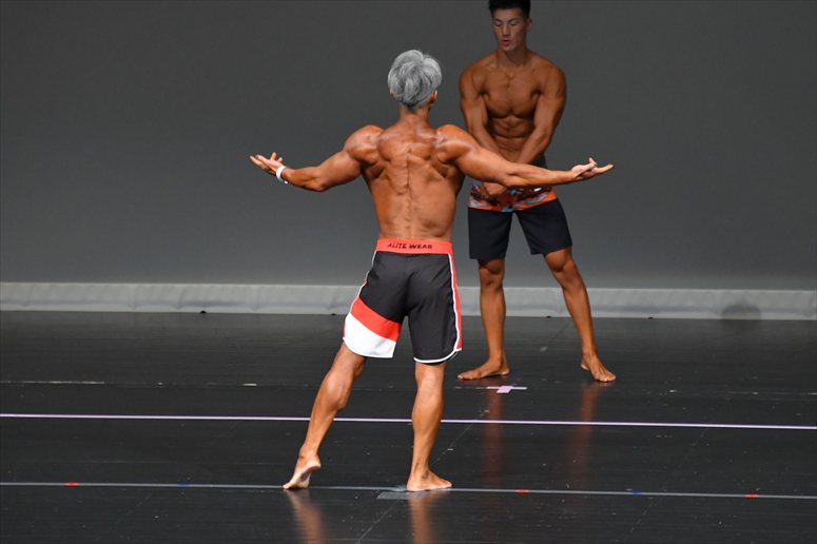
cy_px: 272
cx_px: 408
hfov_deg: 6.5
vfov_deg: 4.4
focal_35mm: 315
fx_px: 7145
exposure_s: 1/400
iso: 4000
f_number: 5.6
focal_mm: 210
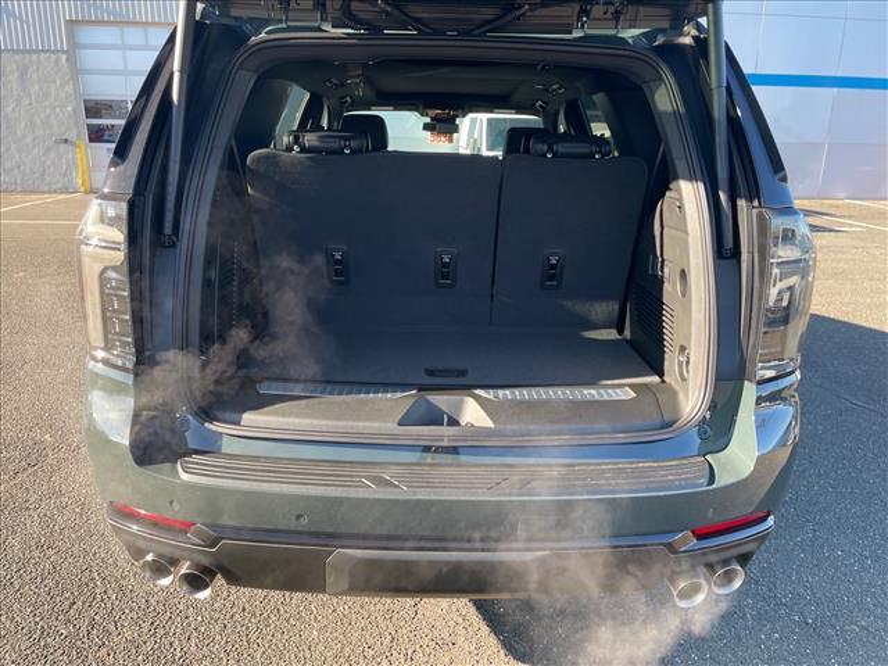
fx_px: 667
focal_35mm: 26
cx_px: 444
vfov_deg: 53.1
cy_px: 333
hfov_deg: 67.3
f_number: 1.6
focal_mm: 4.2
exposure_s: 1/121
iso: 32
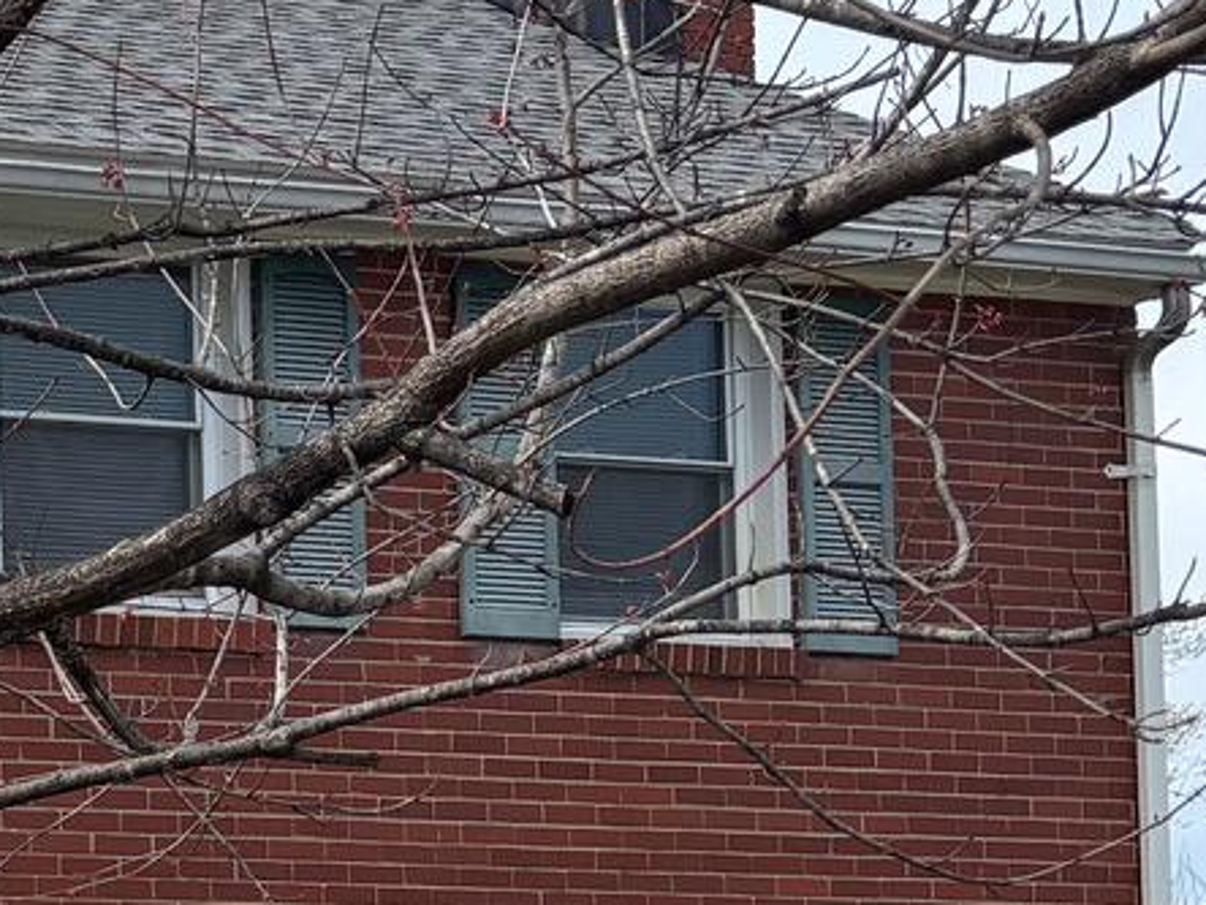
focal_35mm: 120
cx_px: -1230
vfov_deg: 12.1
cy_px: 1114
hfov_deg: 13.8
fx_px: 4181
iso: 50
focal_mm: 5.96
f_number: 1.6
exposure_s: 1/3413
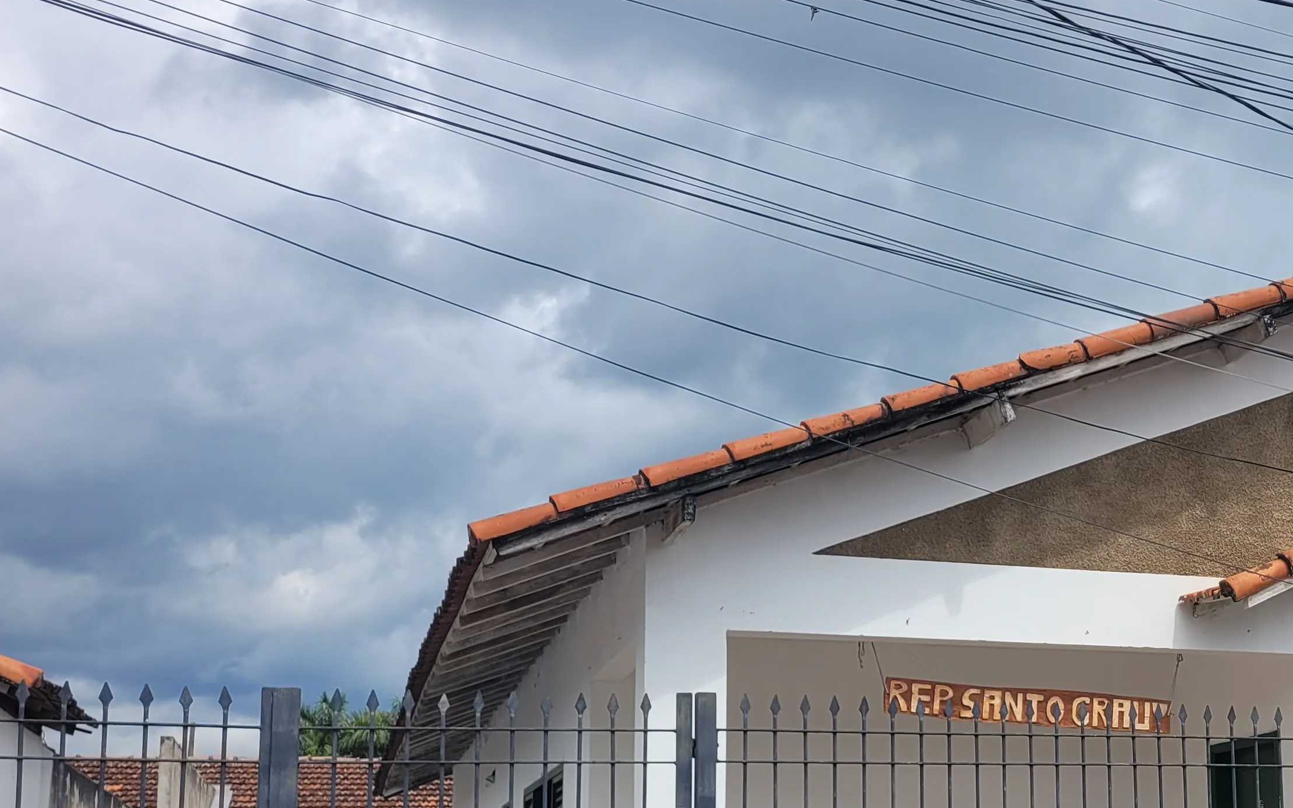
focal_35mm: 50
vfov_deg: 25.3
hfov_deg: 37.9
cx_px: 1132
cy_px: 677
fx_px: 1762
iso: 40
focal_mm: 5.4
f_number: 1.8
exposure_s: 1/2600
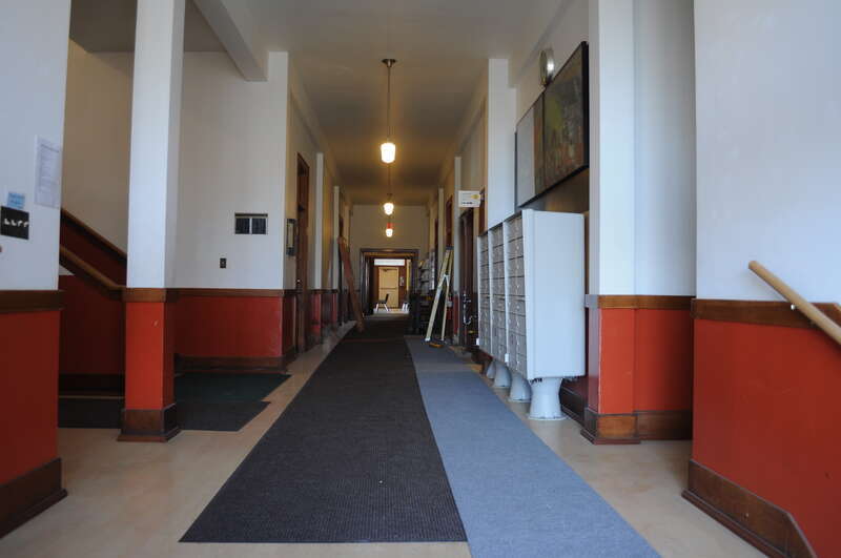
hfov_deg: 67.5
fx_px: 630
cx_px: 420
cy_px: 279
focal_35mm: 27
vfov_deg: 47.8
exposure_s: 1/20
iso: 200
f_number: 3.5
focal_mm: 18
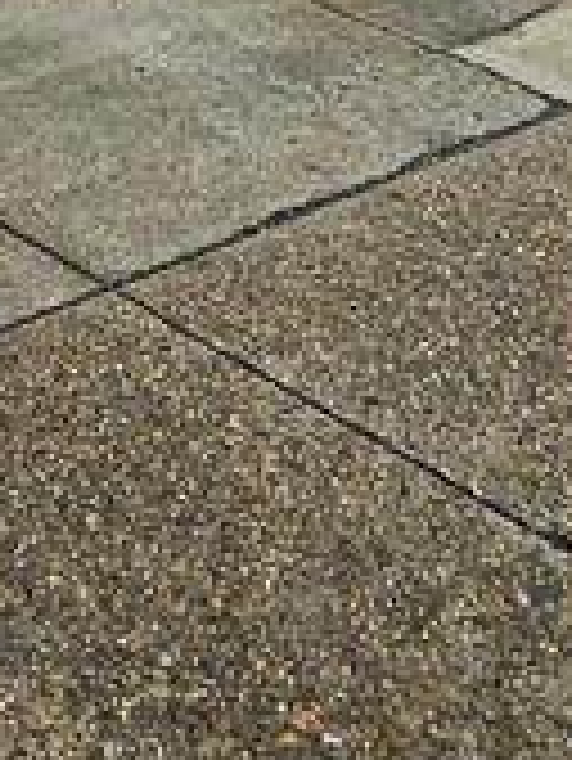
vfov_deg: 14.0
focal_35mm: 83
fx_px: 1826
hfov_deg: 17.6
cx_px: 81
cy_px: -1160
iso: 32
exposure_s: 1/681
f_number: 2.2
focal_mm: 1.74
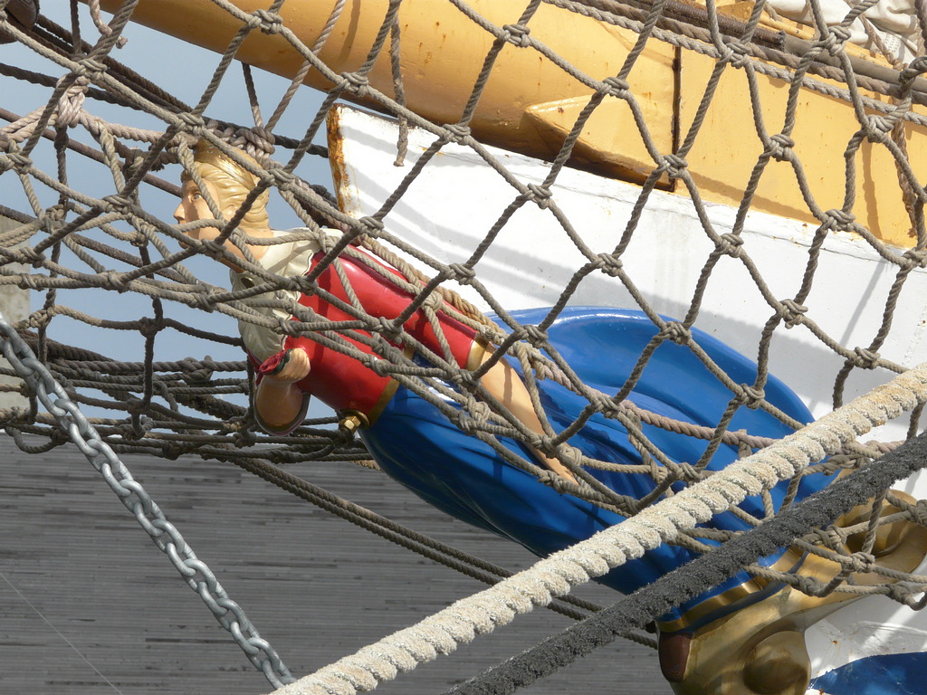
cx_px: 464
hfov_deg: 9.6
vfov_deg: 7.2
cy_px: 348
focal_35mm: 206
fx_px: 5517
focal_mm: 33.8
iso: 100
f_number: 5.6
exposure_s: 1/320
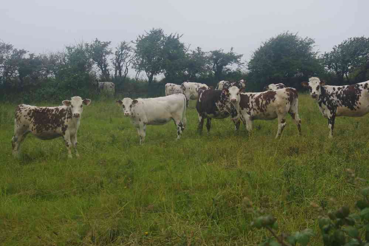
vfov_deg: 21.1
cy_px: 123
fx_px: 661
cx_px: 184
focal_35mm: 64
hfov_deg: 31.2
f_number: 9
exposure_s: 1/80
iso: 200
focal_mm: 43
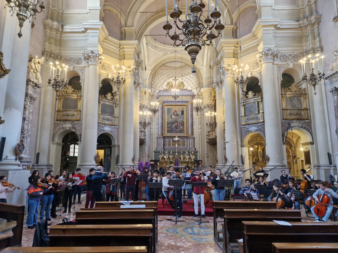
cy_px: 126
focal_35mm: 23
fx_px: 225
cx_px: 169
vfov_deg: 58.9
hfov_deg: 73.9
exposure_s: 1/100
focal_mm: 5.4
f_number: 1.8
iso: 1000
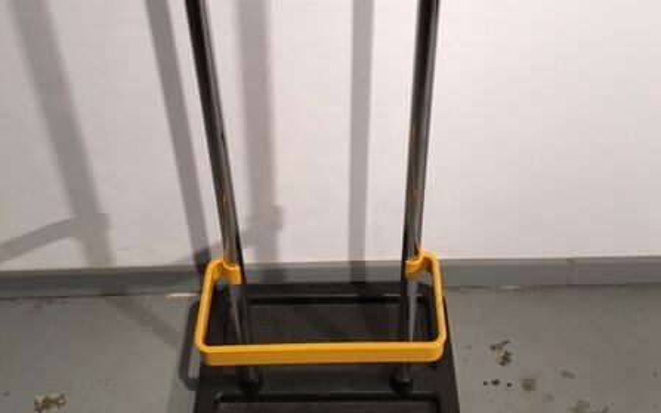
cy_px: 83
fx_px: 792
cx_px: 330
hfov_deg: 45.3
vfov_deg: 28.6
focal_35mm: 44
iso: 50
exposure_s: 1/33
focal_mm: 4.15
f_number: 2.2
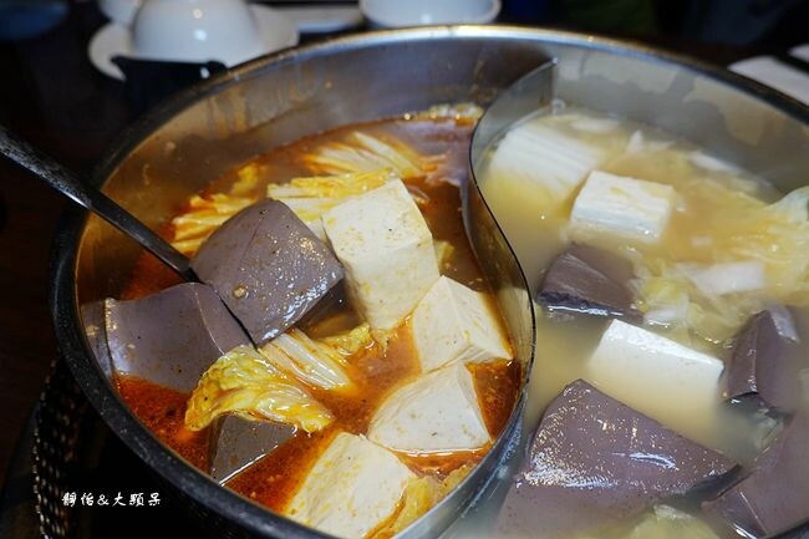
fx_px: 741
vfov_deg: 39.9
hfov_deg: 57.2
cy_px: 270
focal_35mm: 33
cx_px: 404
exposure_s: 1/40
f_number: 3.5
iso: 125
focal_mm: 12.25
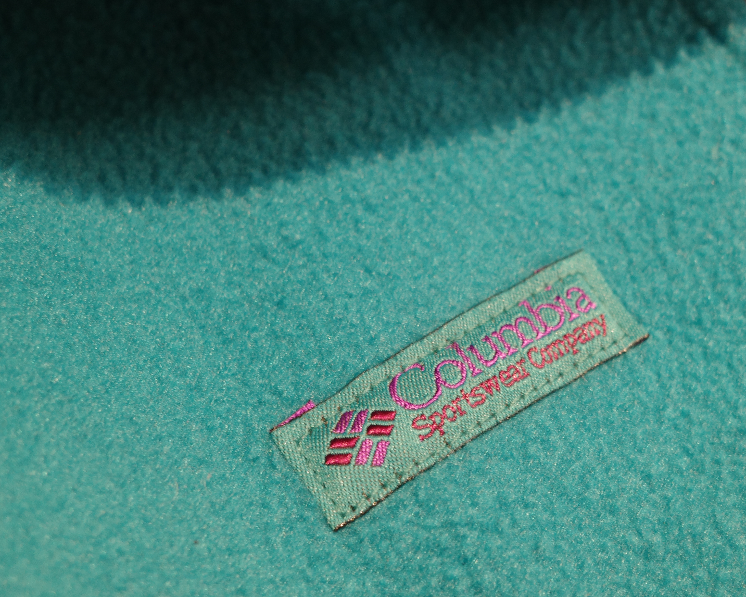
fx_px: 1700
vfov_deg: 19.9
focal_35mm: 77
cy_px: 231
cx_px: 474
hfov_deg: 24.7
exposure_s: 1/2
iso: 400
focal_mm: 26
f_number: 3.5
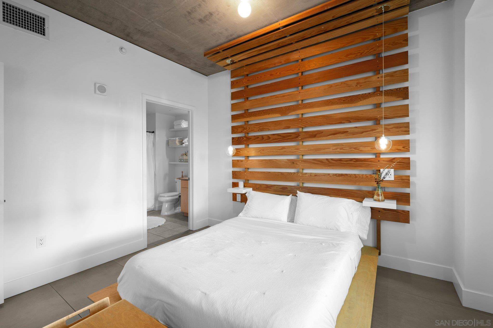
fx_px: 212
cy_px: 164
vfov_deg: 75.4
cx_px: 246
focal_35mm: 16
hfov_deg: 98.6
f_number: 8
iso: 400
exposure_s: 1/2
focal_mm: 15.5
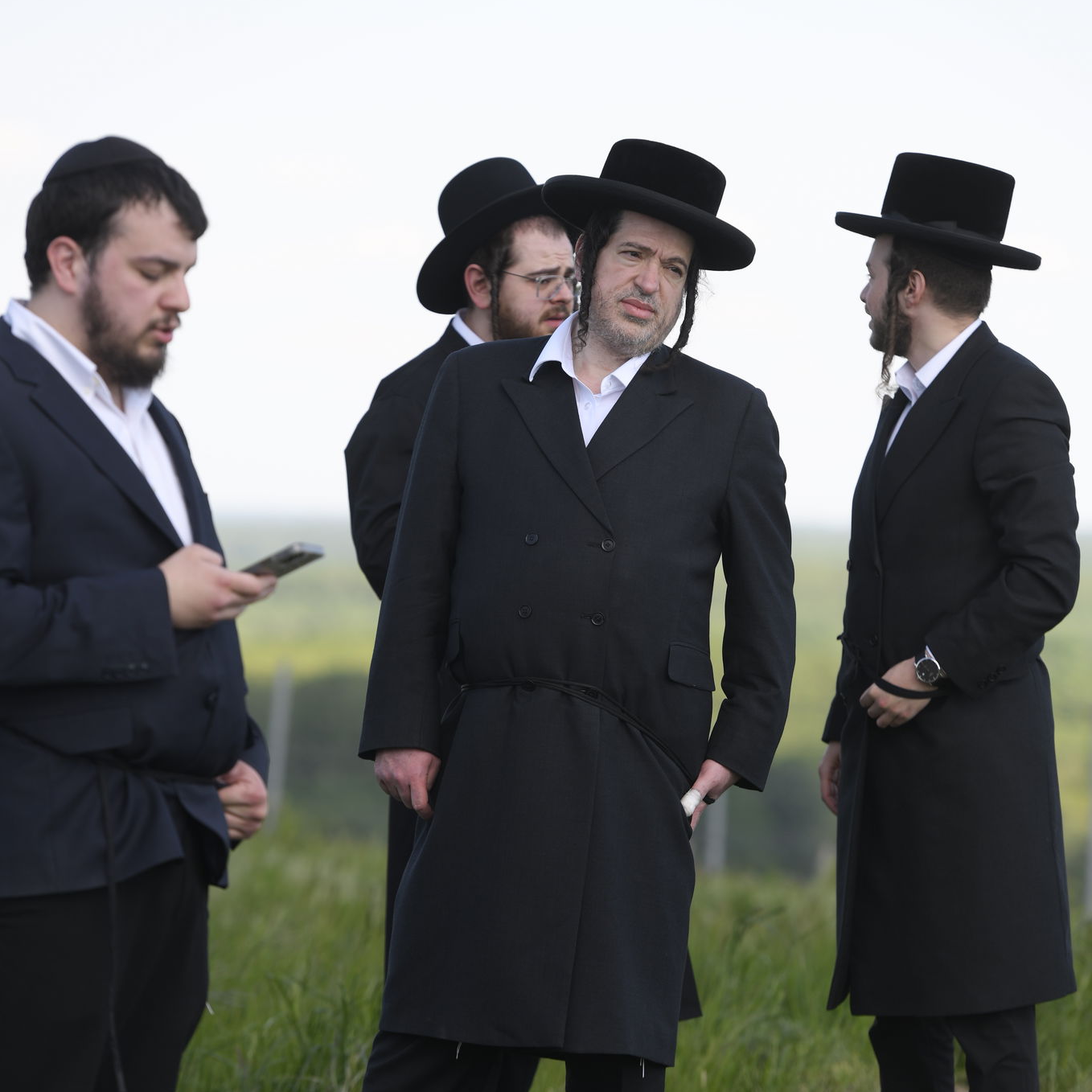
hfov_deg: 7.6
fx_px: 8209
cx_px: 562
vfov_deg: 7.6
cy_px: 543
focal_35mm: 230
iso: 125
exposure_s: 1/500
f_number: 4
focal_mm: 175
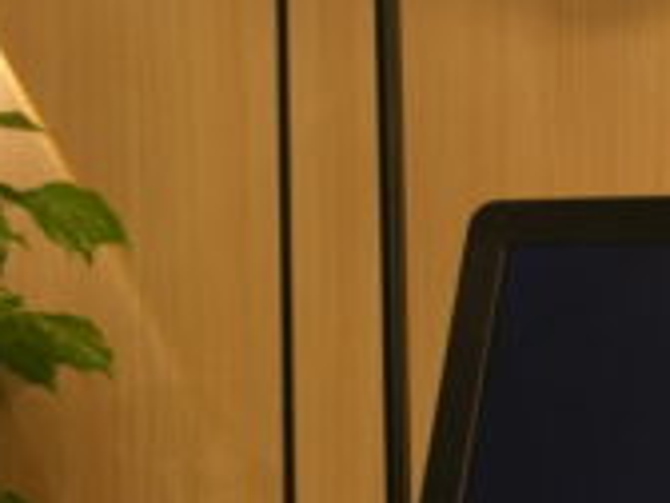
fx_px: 9058
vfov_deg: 3.1
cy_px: 1242
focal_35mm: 468
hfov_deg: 4.2
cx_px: 171
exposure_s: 1/100
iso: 500
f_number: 2.8
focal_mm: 85
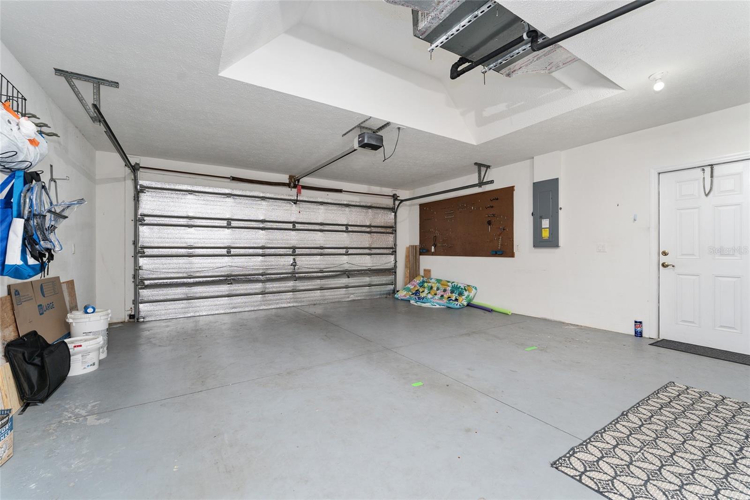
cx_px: 375
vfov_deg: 78.4
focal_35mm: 15
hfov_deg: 101.5
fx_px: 306
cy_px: 250
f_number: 7.1
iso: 400
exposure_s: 1/3
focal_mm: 14.7
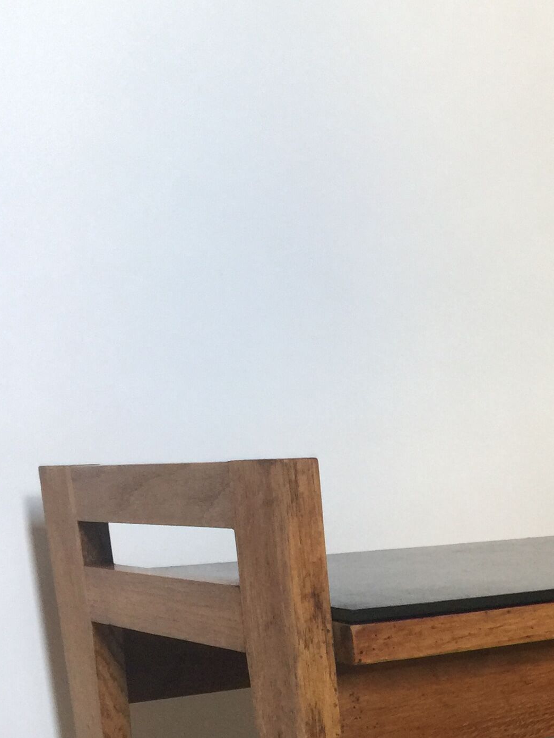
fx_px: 1451
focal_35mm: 68
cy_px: 814
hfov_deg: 20.7
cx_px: 584
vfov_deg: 26.3
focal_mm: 4.15
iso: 64
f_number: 2.2
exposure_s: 1/33
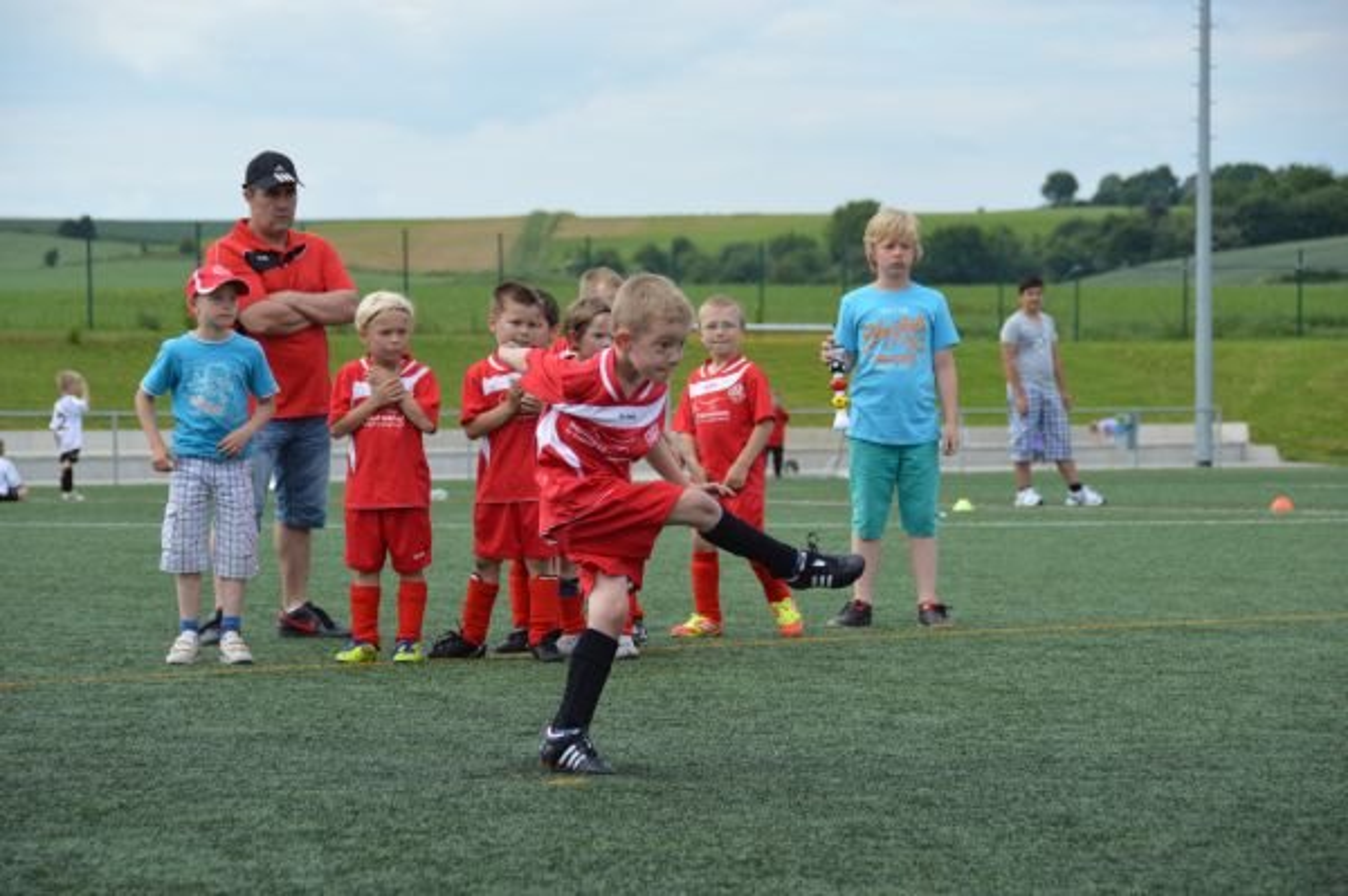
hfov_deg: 14.4
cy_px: 448
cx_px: 674
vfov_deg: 9.6
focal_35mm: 142
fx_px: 5331
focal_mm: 95
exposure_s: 1/1250
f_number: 5.3
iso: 400
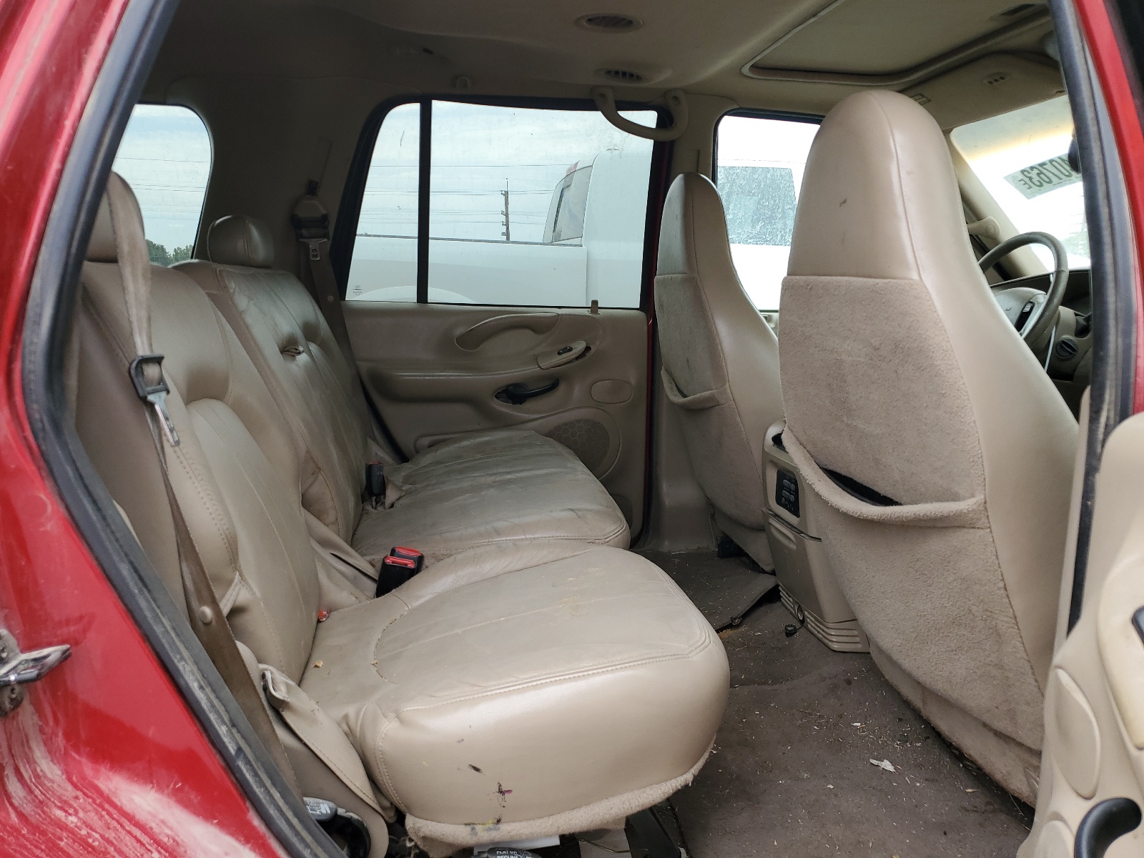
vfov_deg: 53.1
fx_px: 859
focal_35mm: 26
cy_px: 429
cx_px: 572
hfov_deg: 67.3
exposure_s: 1/455
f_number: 1.5
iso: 50
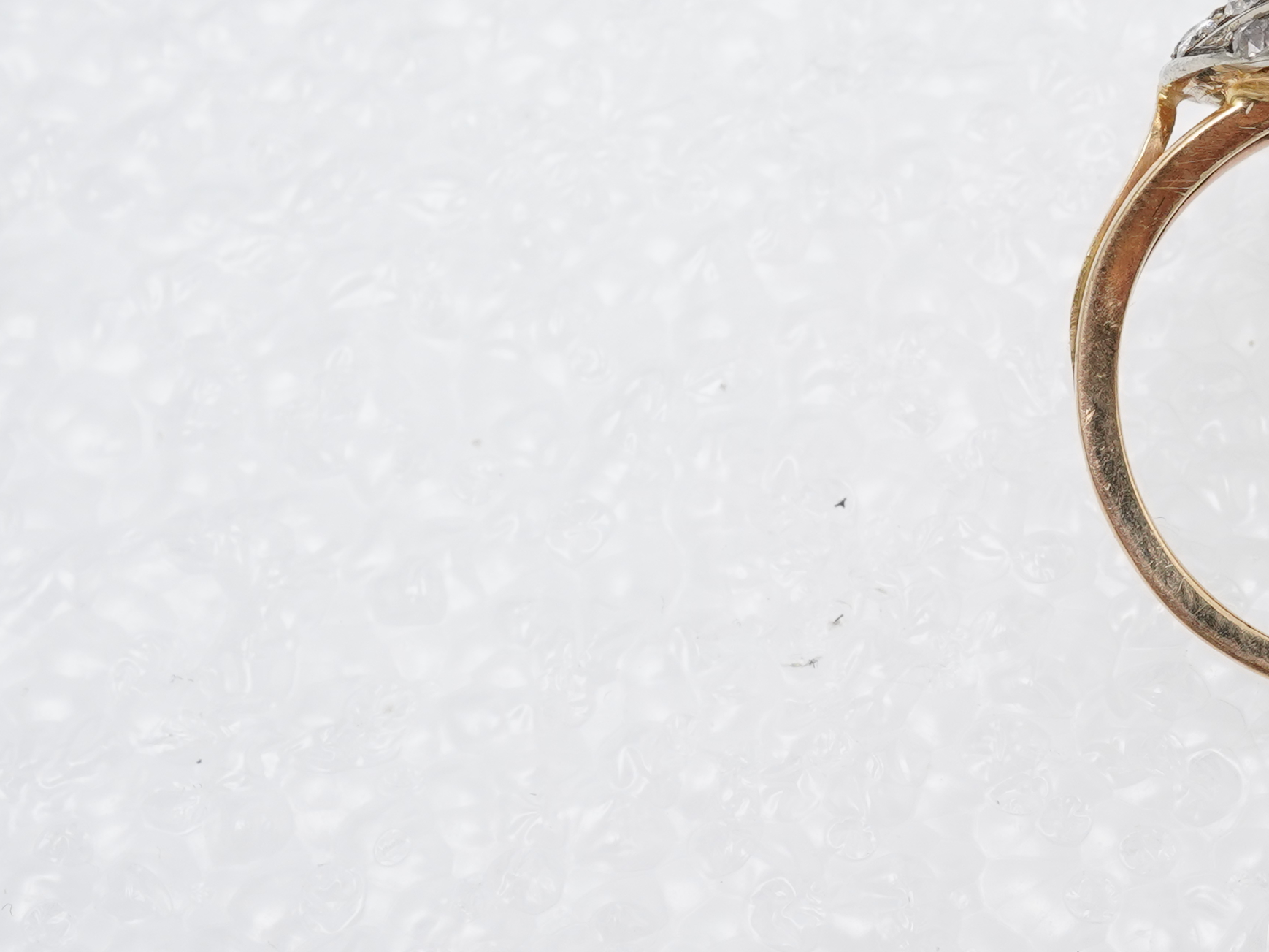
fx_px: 3592
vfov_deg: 15.1
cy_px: 319
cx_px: 1407
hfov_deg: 19.2
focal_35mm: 98
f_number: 22
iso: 640
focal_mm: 30
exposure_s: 1/125
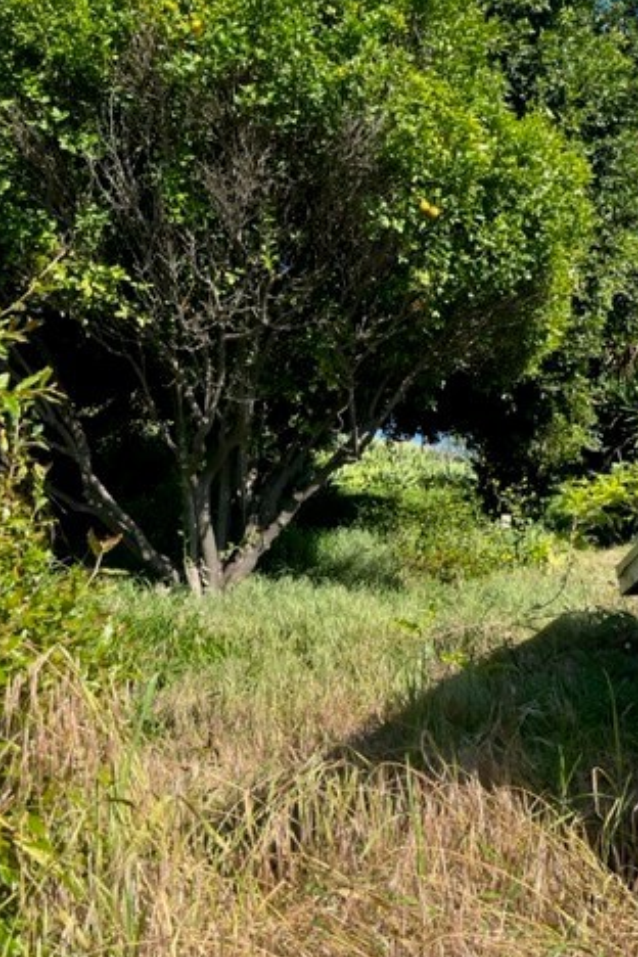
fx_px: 984
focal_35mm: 37
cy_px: 485
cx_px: 337
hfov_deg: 35.9
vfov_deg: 51.9
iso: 50
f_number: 1.6
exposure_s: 1/1389
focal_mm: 5.1
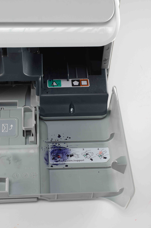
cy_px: 114
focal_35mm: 68
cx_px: 76
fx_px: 427
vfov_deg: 29.9
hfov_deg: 20.1
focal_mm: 45
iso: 100
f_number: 13
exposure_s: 1/80
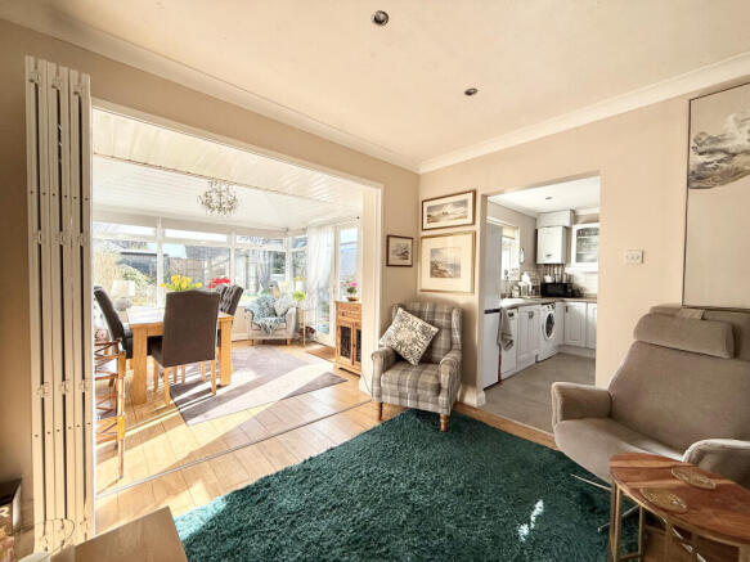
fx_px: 303
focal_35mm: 14
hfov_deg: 102.1
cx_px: 375
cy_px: 281
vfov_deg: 85.7
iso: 64
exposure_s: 1/303
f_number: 2.2
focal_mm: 2.22
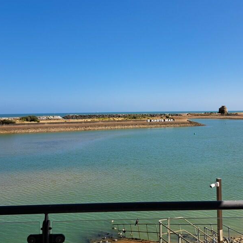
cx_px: 120
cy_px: 97
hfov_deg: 46.0
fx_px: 286
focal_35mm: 36
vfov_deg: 45.8
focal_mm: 5.23
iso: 50
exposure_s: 1/838
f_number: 1.8
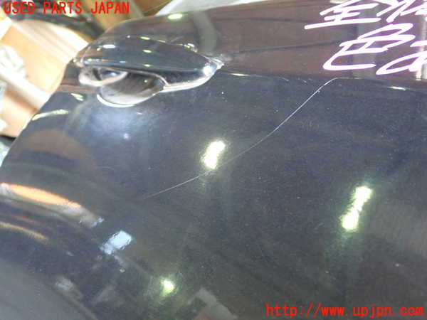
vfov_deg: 39.7
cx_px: 214
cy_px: 160
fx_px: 444
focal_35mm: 36
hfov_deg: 51.4
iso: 800
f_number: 2.5
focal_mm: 6.37
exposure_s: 1/30
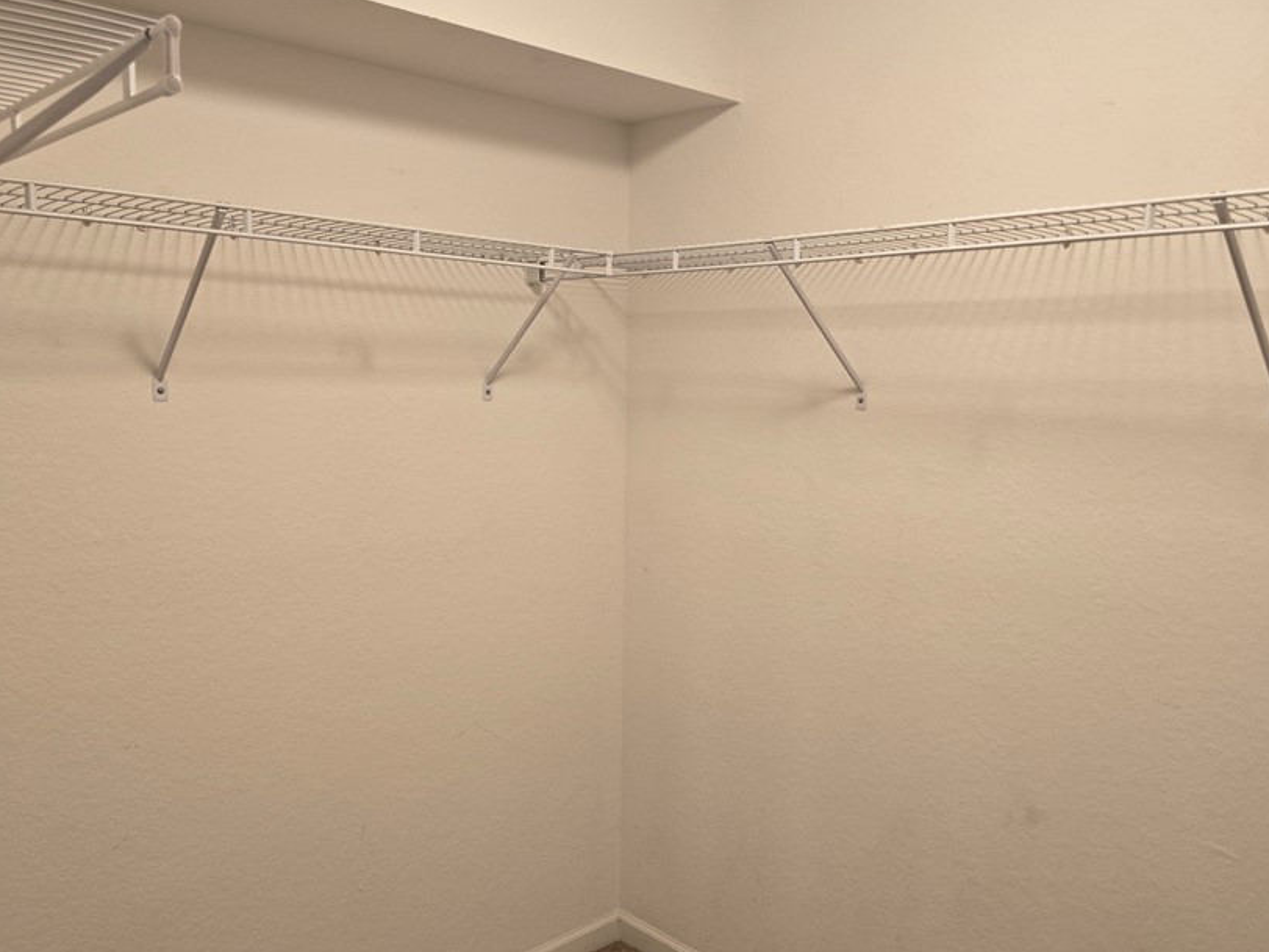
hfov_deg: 61.6
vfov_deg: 48.2
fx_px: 1063
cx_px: 660
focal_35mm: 29
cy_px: 503
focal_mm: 6.3
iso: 125
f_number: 1.7
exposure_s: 1/180
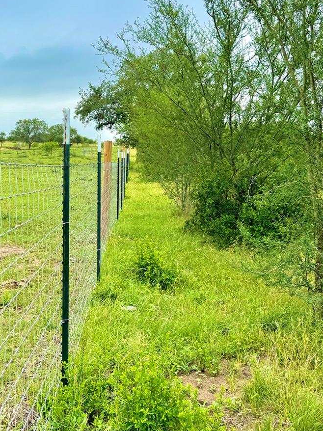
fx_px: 523
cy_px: 122
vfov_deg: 43.7
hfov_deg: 33.7
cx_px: 86
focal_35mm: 42
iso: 80
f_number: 1.78
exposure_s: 1/1238
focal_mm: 6.76
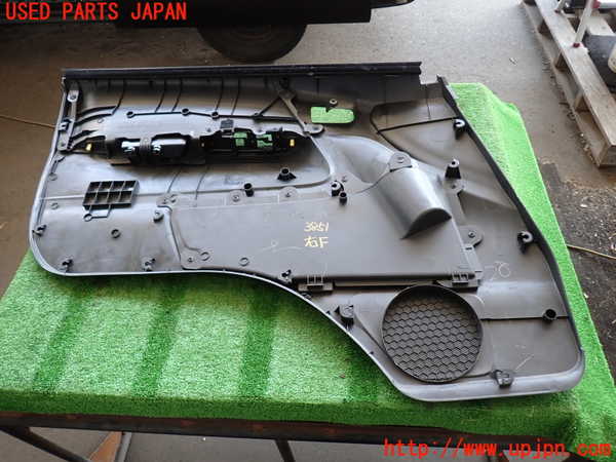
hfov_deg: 69.4
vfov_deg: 54.9
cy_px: 231
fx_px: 445
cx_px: 308
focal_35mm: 25
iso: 160
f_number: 2
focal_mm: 4.5
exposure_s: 1/60
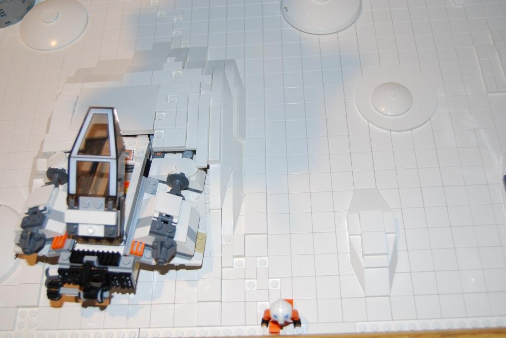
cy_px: 169
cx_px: 253
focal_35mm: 42
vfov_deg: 32.0
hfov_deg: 46.4
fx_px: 591
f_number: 4.2
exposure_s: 1/60
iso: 200
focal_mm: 28
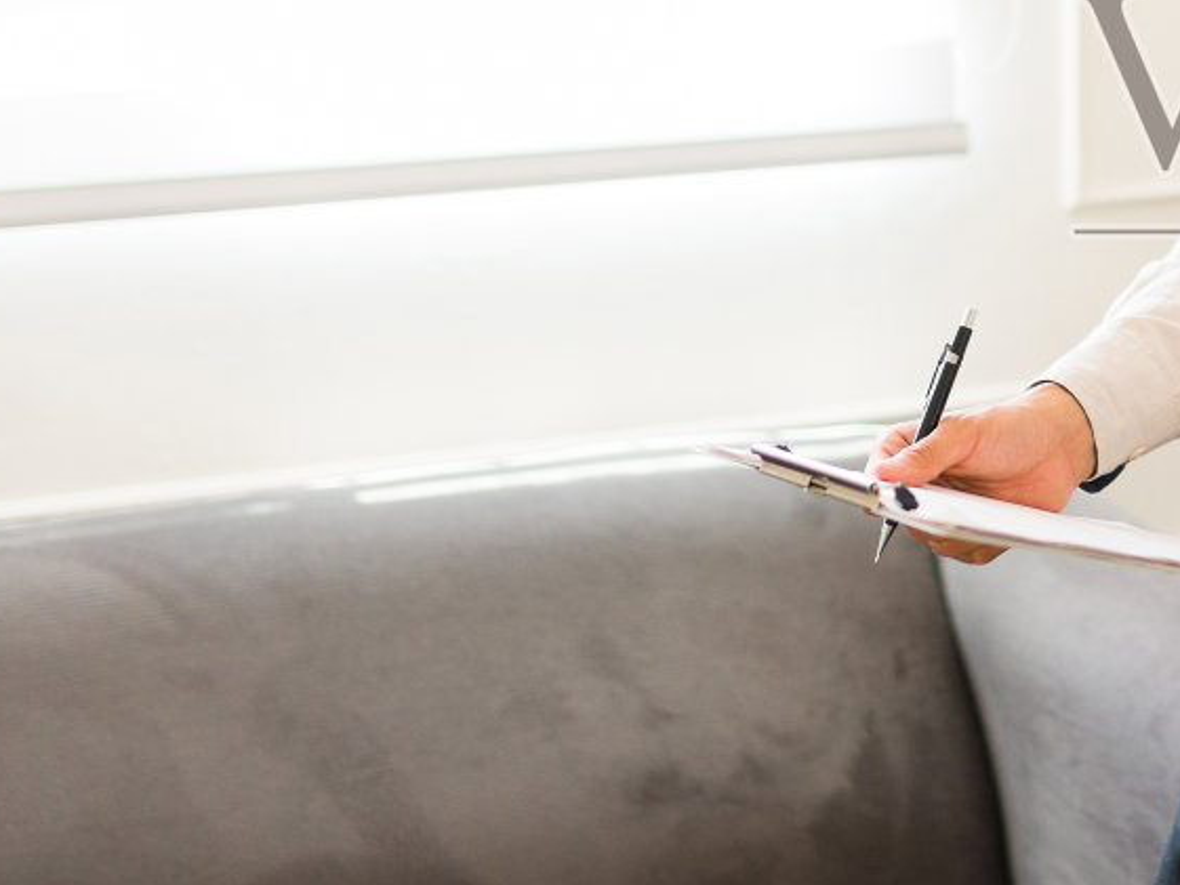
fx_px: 3273
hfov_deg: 19.3
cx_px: 1420
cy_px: 129
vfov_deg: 15.3
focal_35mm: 96
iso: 500
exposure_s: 1/160
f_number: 1.8
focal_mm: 35
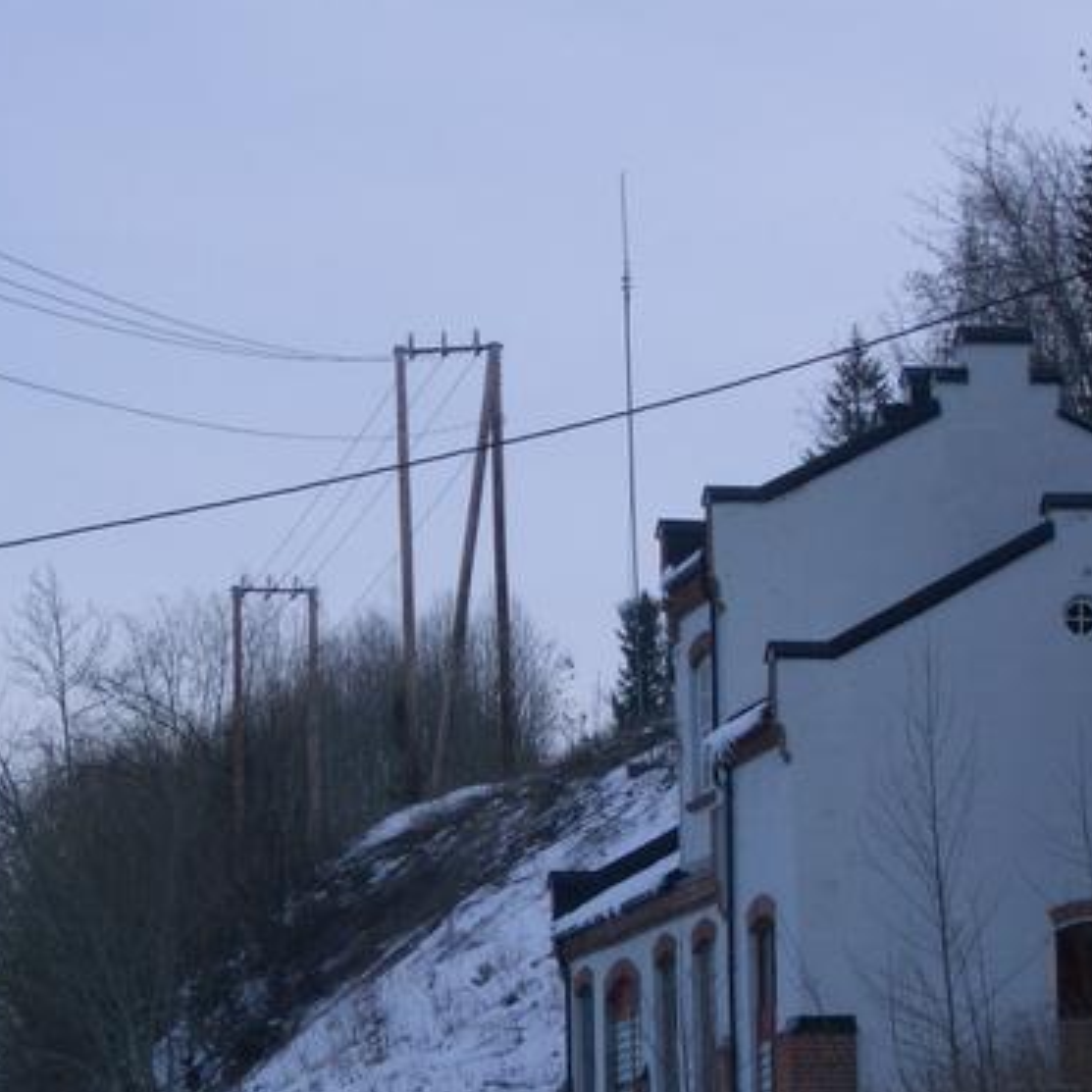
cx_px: 574
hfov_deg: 13.0
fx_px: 4783
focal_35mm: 134
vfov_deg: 13.0
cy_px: 880
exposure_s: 1/200
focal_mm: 14.6
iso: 50
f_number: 7
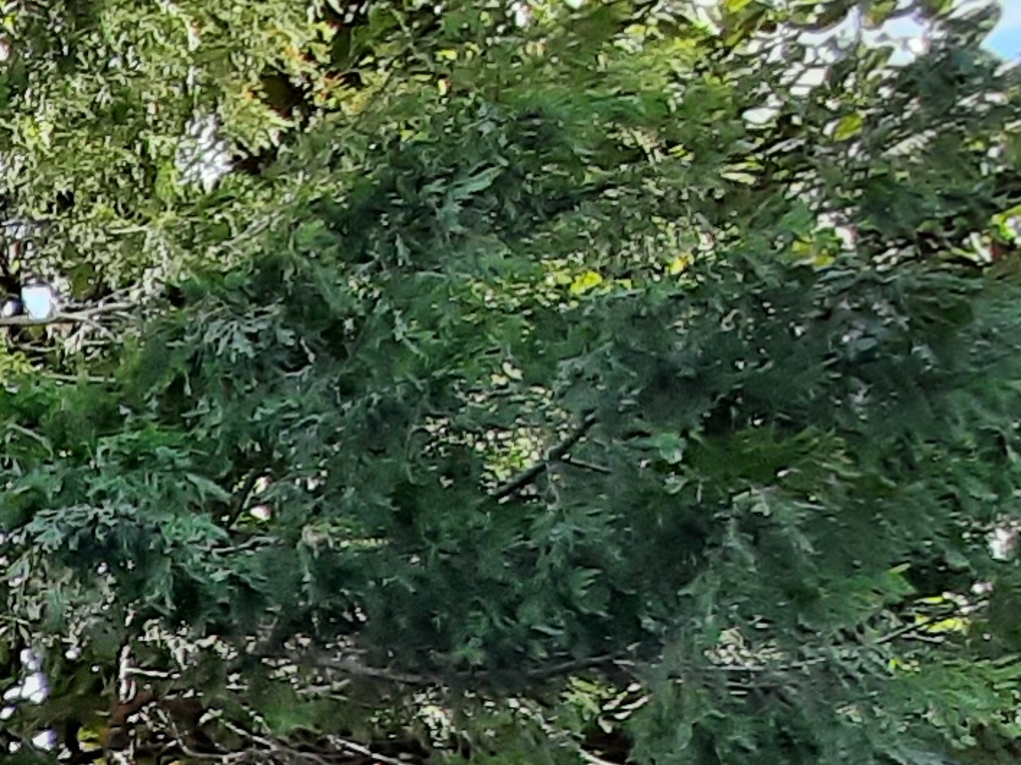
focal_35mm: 60
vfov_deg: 19.7
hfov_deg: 17.7
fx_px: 1769
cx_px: -1160
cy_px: 1276
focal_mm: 1.42
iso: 40
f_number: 2.2
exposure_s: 1/144
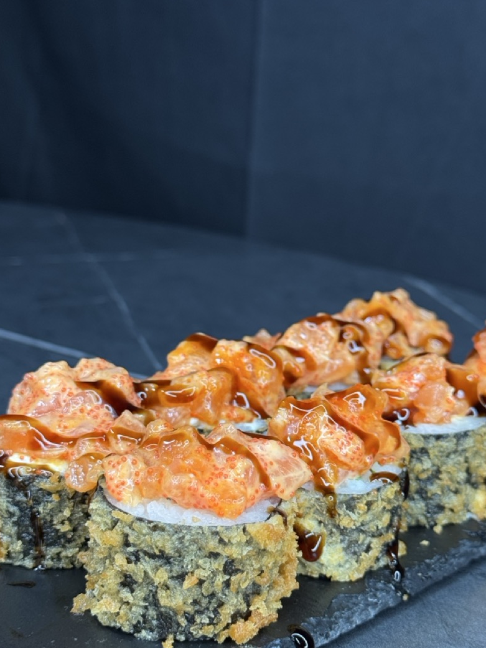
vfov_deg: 32.7
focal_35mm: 59
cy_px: 362
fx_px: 1104
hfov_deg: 24.8
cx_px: 273
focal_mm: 6.76
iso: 64
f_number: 1.78
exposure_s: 1/160
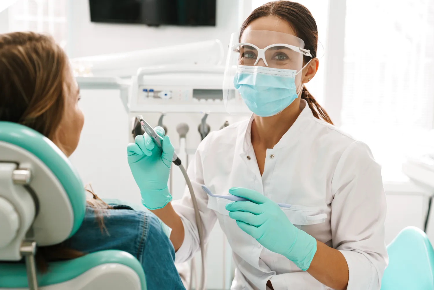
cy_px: 145
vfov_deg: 26.0
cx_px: 217
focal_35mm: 52
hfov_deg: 38.2
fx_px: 627
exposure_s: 1/160
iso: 640
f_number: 4
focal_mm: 52
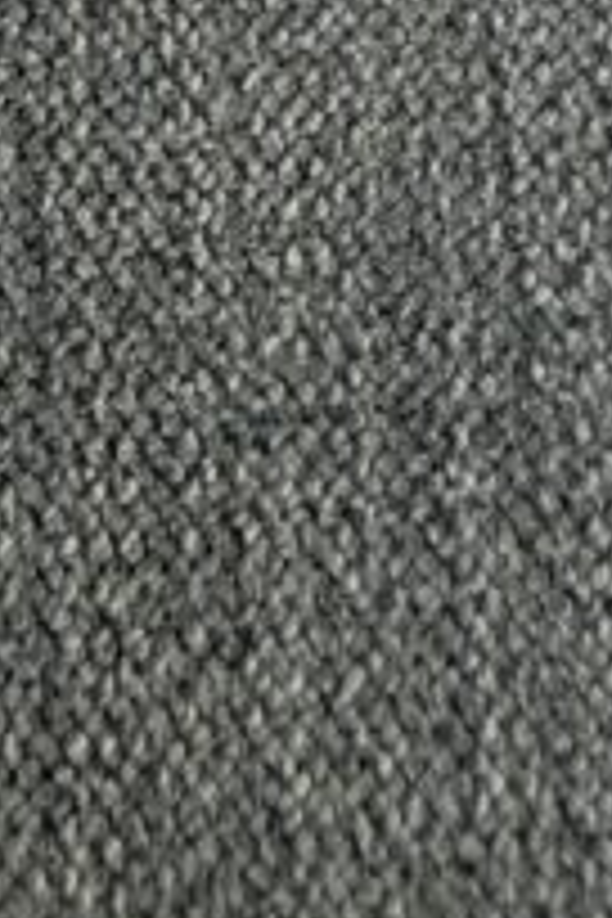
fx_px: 2499
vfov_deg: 17.4
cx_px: 50
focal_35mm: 98
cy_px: -670
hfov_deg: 13.8
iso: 250
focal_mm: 2.22
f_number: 2.2
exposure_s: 1/120
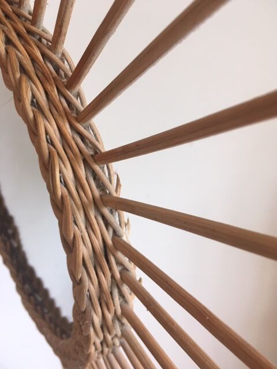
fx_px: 309
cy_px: 184
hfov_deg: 48.2
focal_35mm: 29
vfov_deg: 61.7
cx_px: 138
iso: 40
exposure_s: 1/33
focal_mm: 4.15
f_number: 2.2
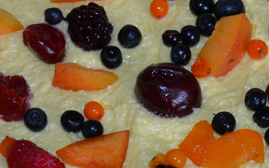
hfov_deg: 13.1
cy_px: 185
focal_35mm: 158
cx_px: 247
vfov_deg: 8.2
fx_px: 1158
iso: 220
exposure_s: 1/60
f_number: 4
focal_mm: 32
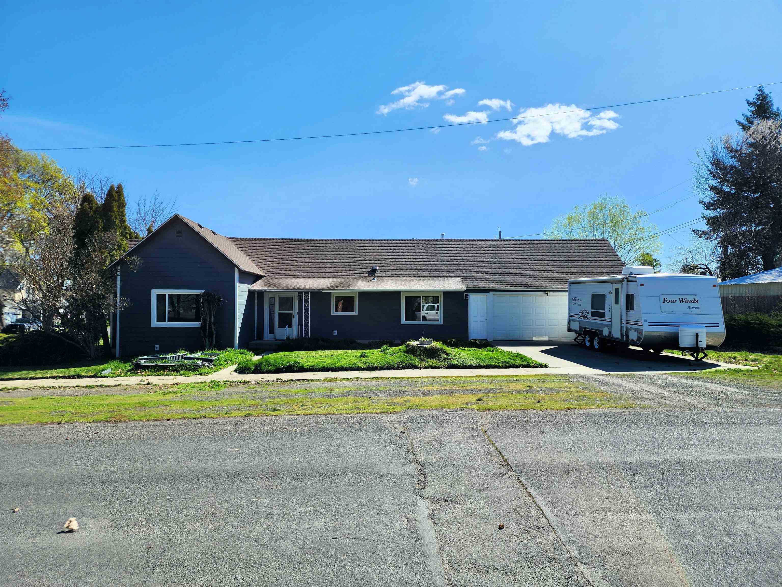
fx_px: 520
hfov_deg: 73.9
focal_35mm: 23
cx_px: 391
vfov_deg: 58.9
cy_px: 294
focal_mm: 6.4
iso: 12
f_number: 1.8
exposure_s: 1/1167
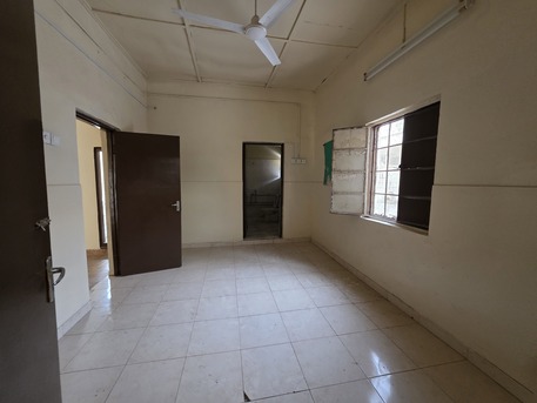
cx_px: 268
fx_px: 202
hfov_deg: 106.2
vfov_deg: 89.9
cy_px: 202
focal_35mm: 13
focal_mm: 2.2
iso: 500
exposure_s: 1/50
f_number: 1.9
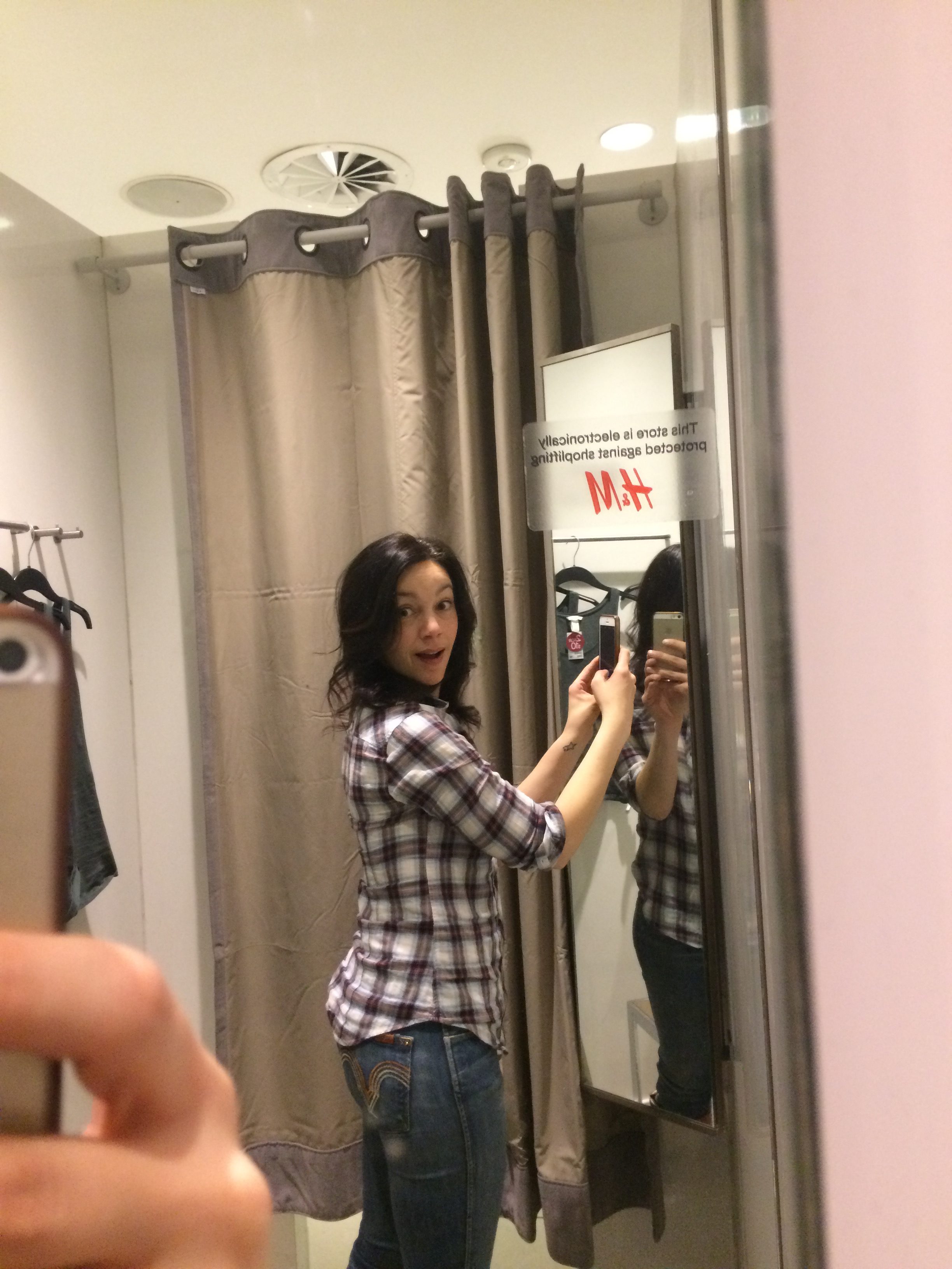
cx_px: 476
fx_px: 1063
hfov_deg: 48.2
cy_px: 634
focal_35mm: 29
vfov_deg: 61.7
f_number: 2.2
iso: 250
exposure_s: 1/30
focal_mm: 4.15
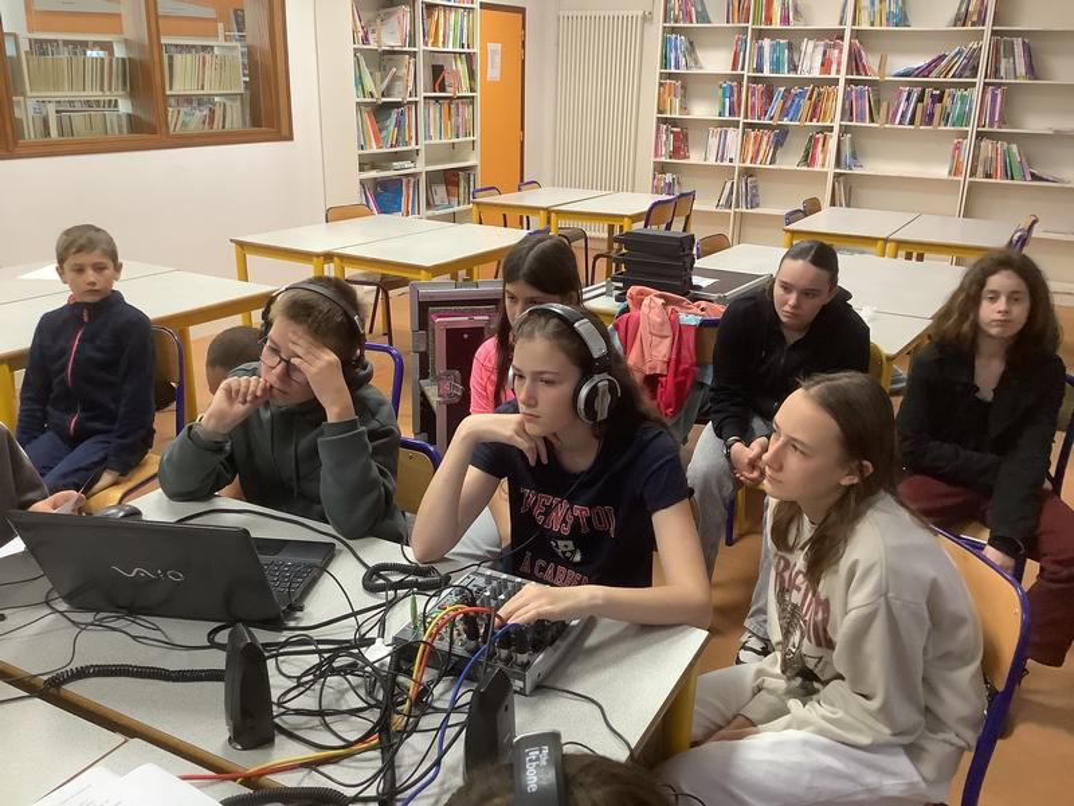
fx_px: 962
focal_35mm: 31
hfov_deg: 58.4
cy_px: 403
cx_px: 537
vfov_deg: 45.4
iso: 320
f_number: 2.4
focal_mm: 3.3
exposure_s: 1/60
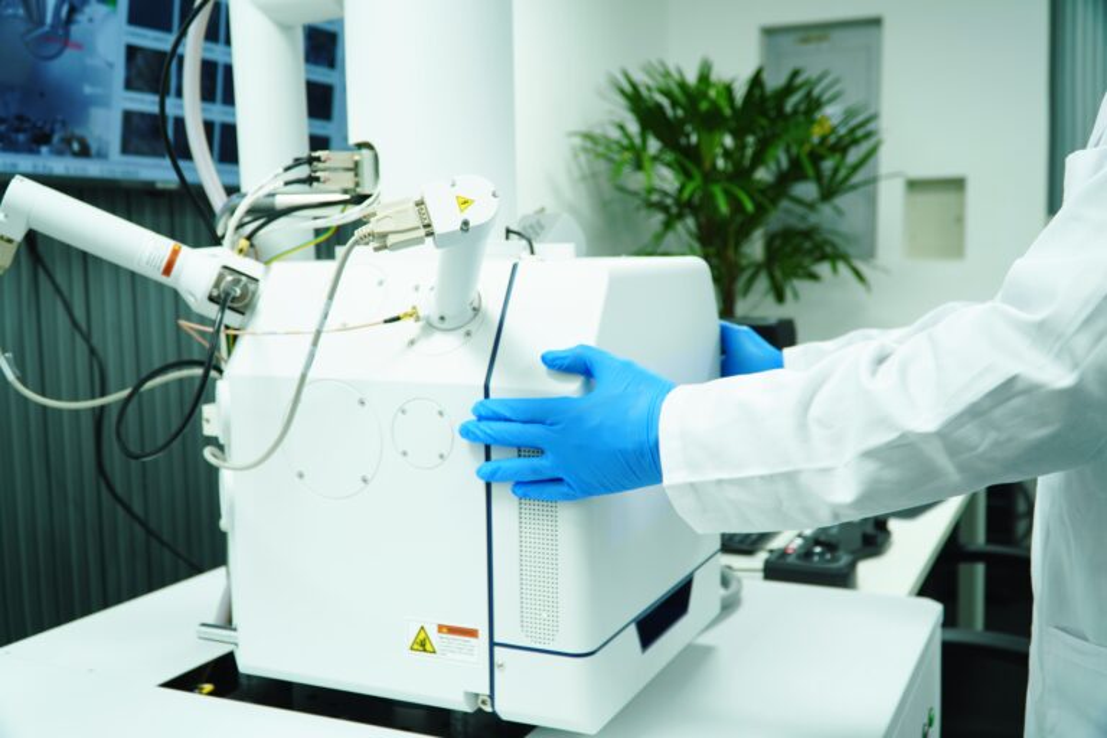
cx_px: 554
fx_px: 1061
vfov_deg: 38.4
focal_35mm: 34
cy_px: 369
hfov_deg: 55.1
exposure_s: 1/50
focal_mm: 23
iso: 160
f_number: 4
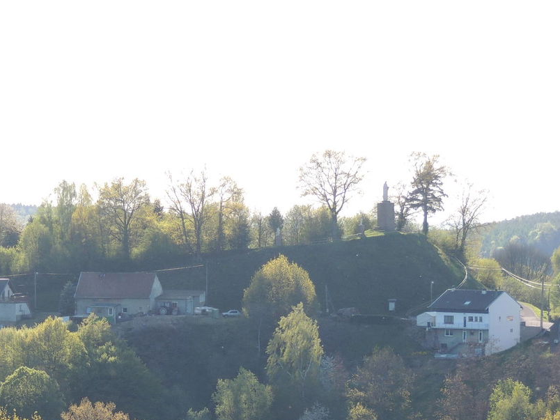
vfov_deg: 7.4
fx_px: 3219
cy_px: 385
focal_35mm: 199
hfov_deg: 9.9
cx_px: 38
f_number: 4.1
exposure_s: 1/250
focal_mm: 17.8
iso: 100
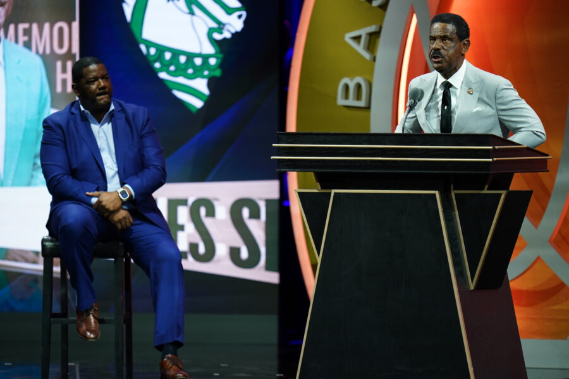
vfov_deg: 3.4
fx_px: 6322
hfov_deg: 5.2
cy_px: 190
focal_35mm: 400
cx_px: 284
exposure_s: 1/250
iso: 1600
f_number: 2.8
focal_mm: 400
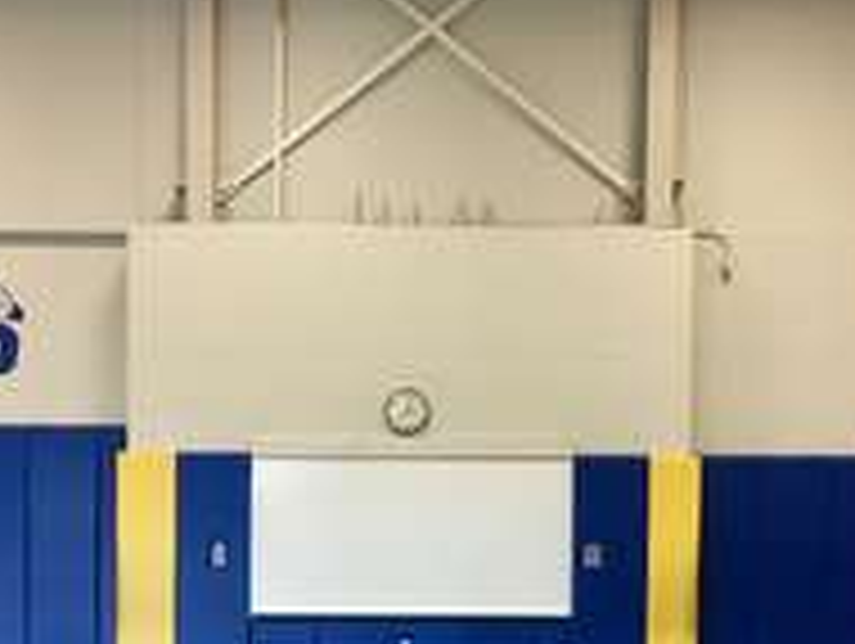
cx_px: 378
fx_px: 1509
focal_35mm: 61
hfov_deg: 31.6
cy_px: 567
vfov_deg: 23.5
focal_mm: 4.15
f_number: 2.2
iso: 50
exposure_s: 1/30
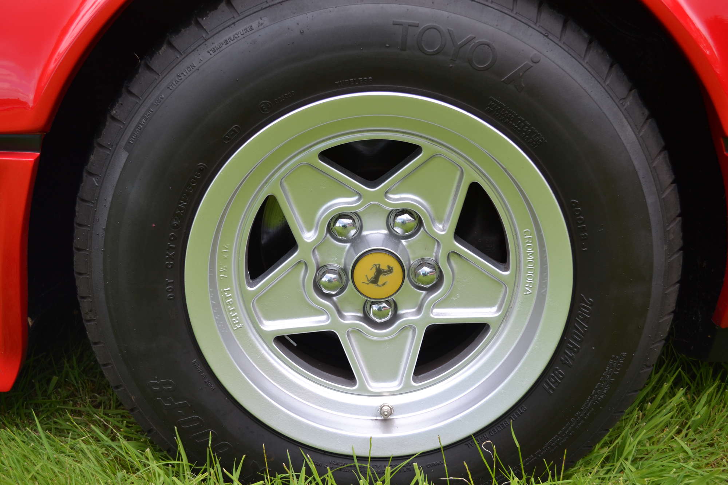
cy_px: 242
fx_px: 910
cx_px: 364
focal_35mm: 45
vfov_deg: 29.9
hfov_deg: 43.6
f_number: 5.6
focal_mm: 30
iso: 110
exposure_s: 1/125
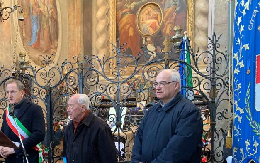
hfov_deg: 42.7
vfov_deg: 27.8
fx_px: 319
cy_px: 137
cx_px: 59
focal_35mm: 45
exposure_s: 1/50
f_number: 1.8
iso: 320
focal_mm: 4.25
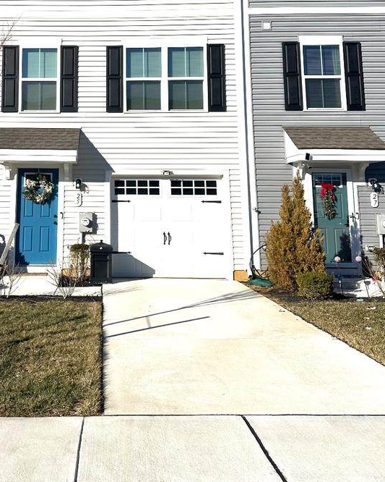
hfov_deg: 38.1
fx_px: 541
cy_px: 127
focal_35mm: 38
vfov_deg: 46.4
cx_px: 95
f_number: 1.78
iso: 80
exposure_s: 1/13699
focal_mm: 6.86
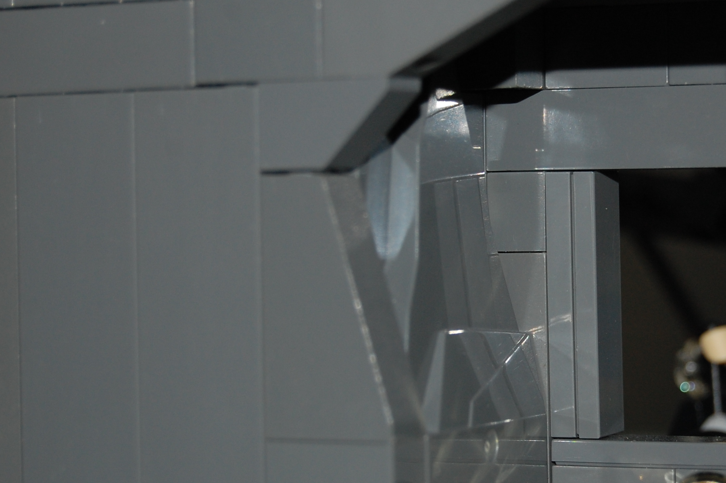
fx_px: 2777
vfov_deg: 9.9
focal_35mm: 138
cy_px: 243
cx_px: 524
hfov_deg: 14.8
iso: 400
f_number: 5.6
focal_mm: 55
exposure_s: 1/60
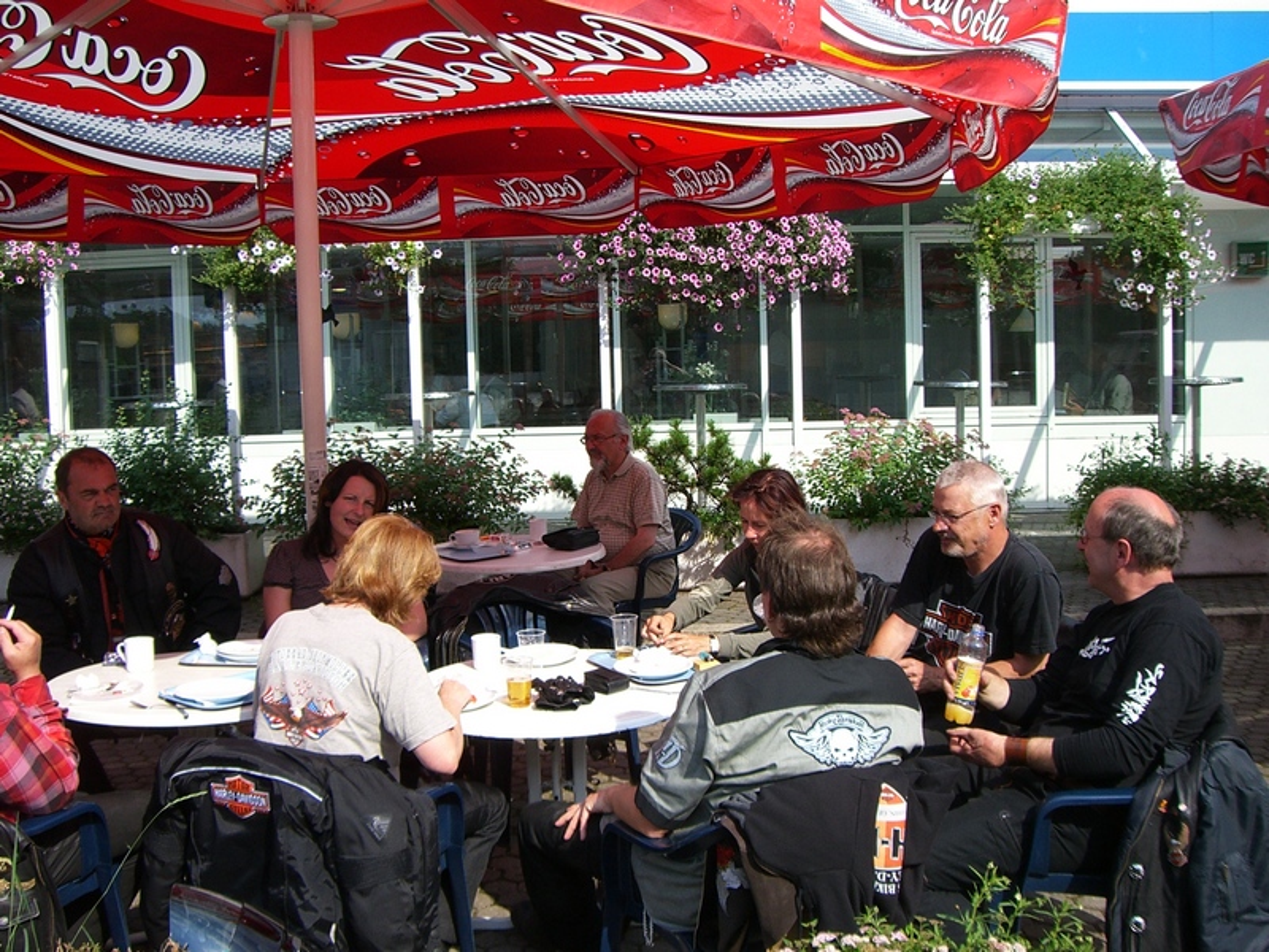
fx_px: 1393
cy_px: 476
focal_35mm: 38
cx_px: 634
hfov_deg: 49.0
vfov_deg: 37.7
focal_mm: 6.2
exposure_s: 1/400
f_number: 4.3
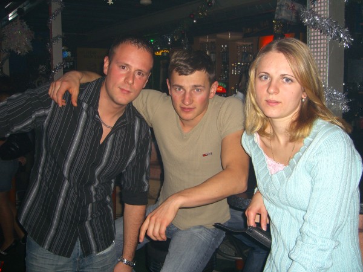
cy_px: 136
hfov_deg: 49.0
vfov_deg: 37.7
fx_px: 398
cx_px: 182
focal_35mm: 38
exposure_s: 1/60
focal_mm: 7.9
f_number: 2.8
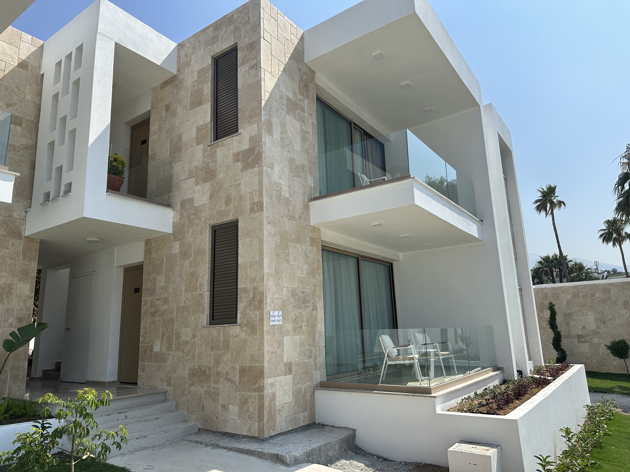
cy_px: 236
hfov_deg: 71.6
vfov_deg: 56.8
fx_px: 437
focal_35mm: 24
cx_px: 315
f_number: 1.78
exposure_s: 1/5848
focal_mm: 6.86
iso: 80
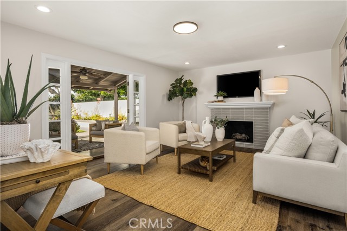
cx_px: 174
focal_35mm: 17
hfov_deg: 93.3
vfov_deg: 70.4
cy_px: 116
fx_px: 164
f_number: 5.6
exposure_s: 1/25
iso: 125
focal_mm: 17
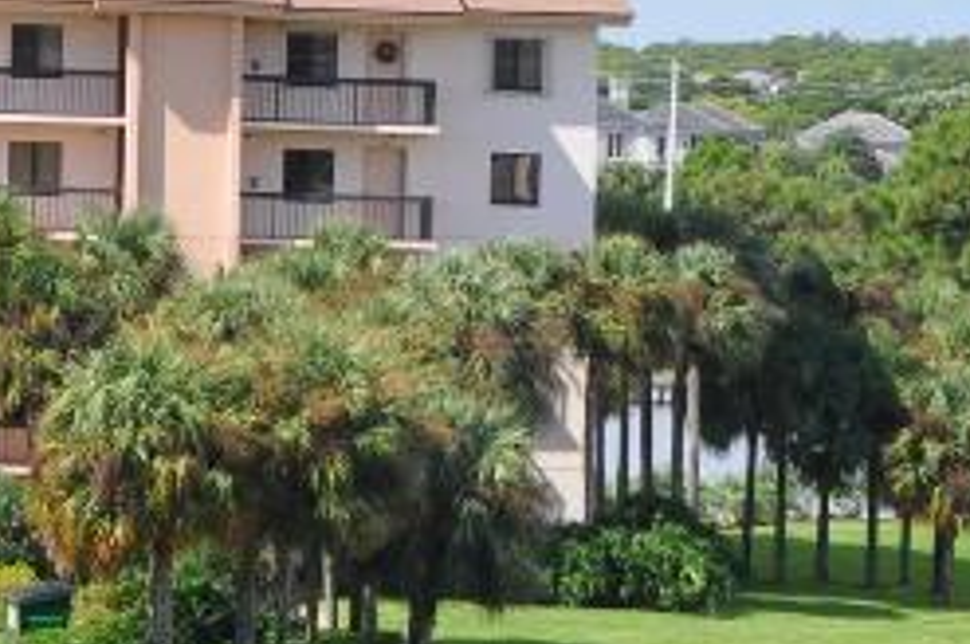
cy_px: 361
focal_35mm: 281
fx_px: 7561
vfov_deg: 4.9
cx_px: 1276
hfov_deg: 7.3
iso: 200
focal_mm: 40
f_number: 10
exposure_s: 1/400
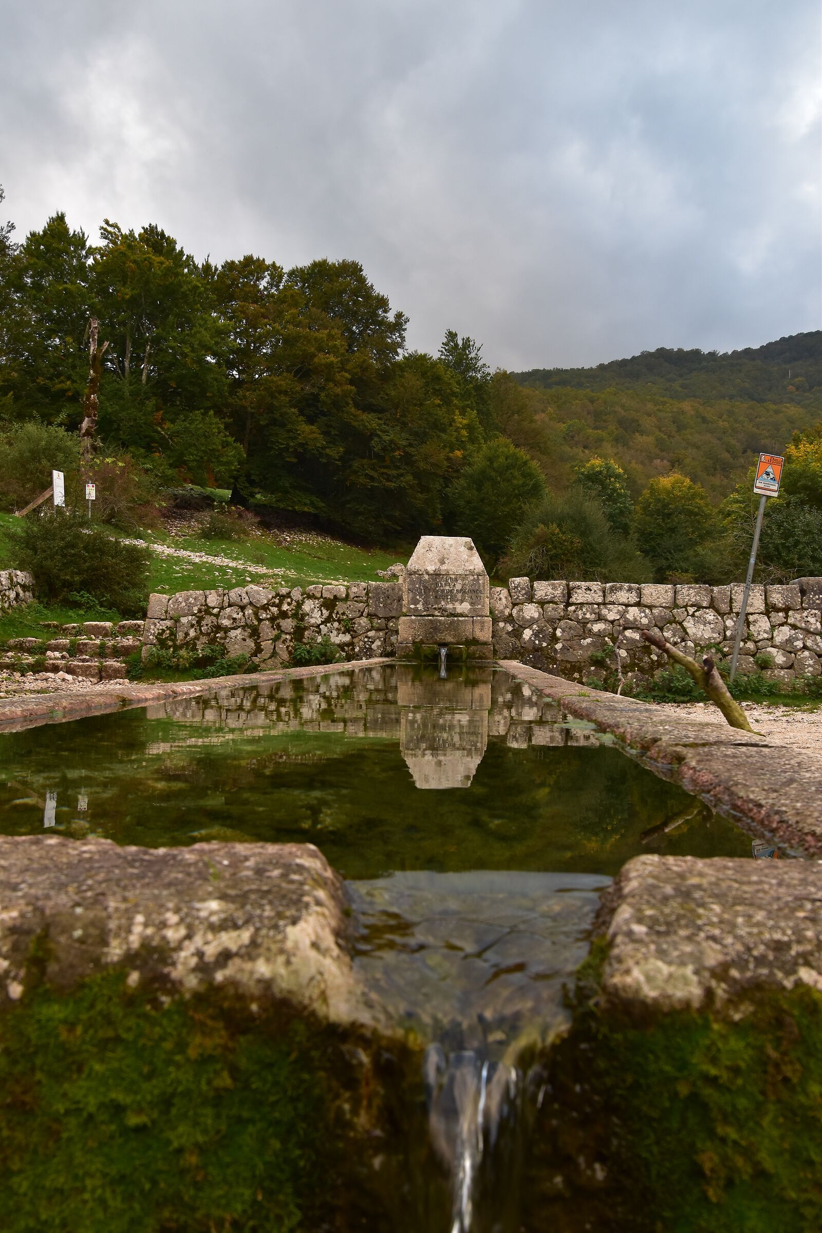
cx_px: 411
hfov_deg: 43.6
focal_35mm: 30
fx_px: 1027
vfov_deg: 61.9
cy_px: 616
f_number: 8
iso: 400
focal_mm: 20
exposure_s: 1/60
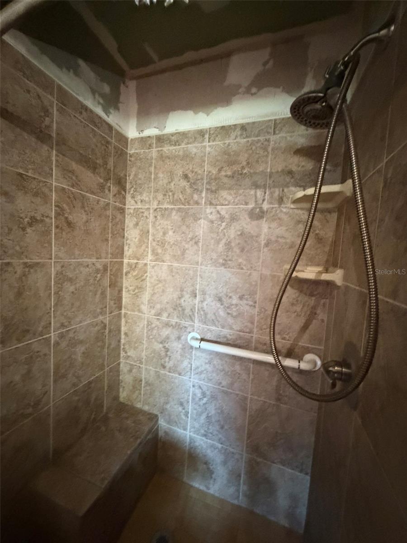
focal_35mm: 14
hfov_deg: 85.7
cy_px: 272
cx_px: 204
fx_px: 219
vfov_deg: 102.1
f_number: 2.2
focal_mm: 2.22
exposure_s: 1/40
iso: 1600
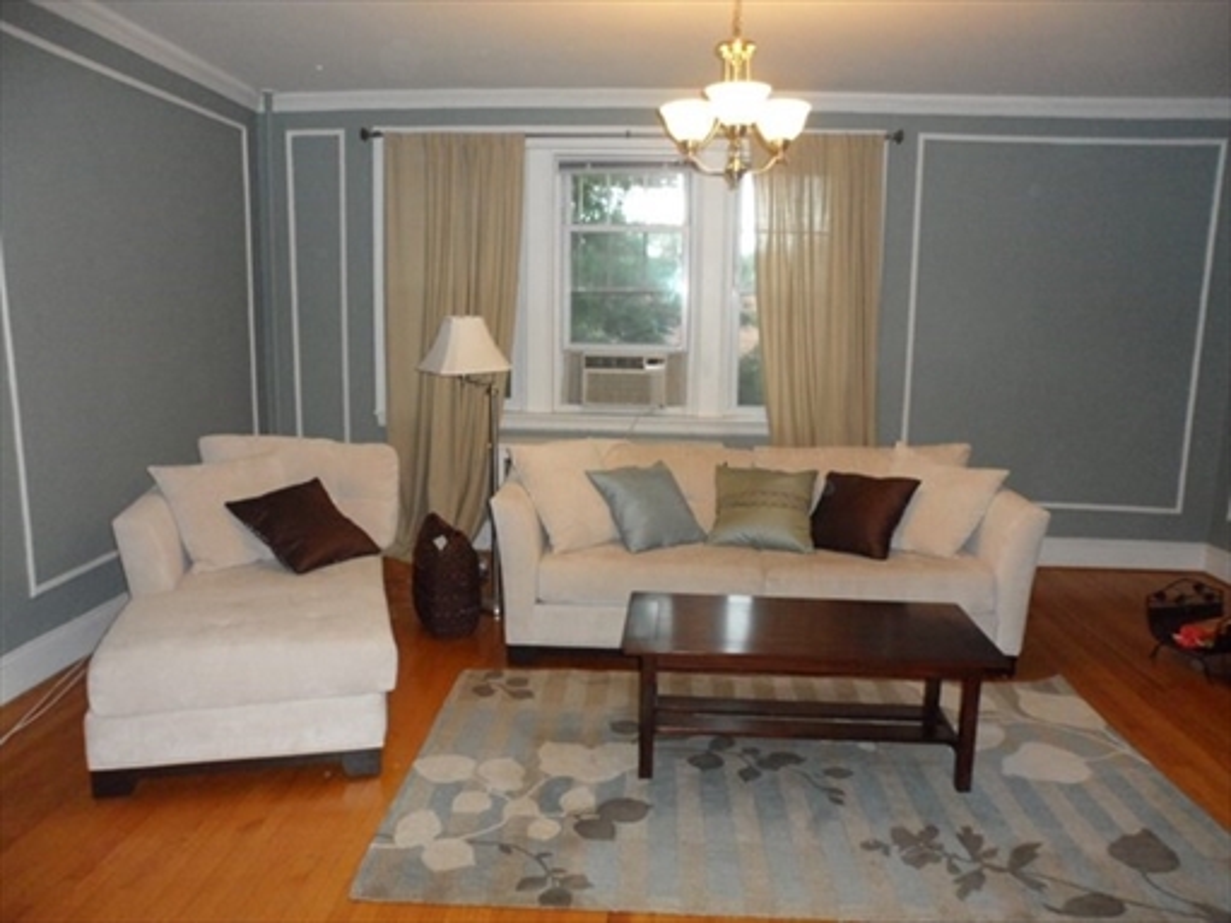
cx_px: 616
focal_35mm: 26
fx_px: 924
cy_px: 462
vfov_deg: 53.0
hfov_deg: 67.3
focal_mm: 4.9
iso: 320
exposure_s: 1/45
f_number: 3.3
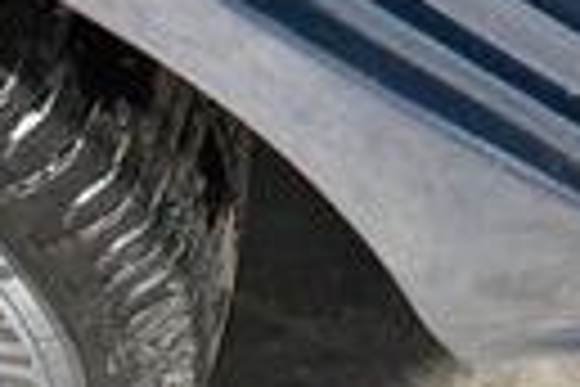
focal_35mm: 179
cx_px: 1173
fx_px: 2884
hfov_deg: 10.5
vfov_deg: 7.4
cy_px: -315
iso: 4500
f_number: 3.5
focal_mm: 18
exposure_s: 1/60
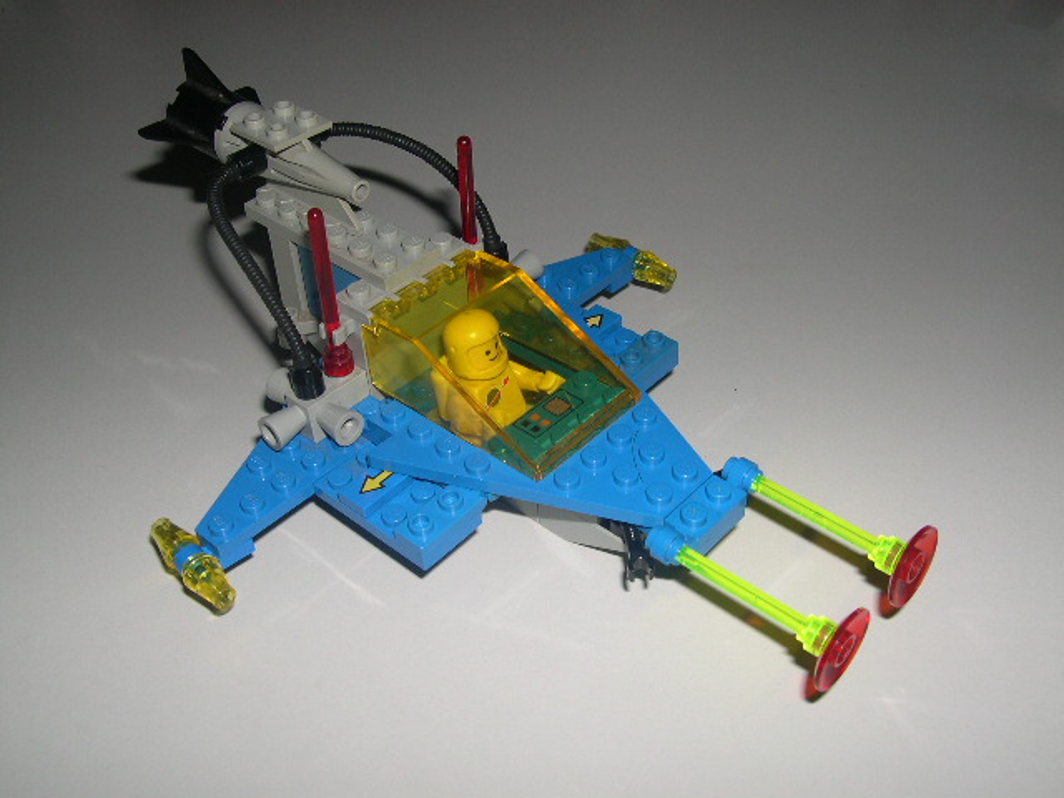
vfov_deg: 37.7
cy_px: 399
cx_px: 532
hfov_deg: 49.0
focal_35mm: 38
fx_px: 1168
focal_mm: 8
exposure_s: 1/60
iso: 100
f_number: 7.6
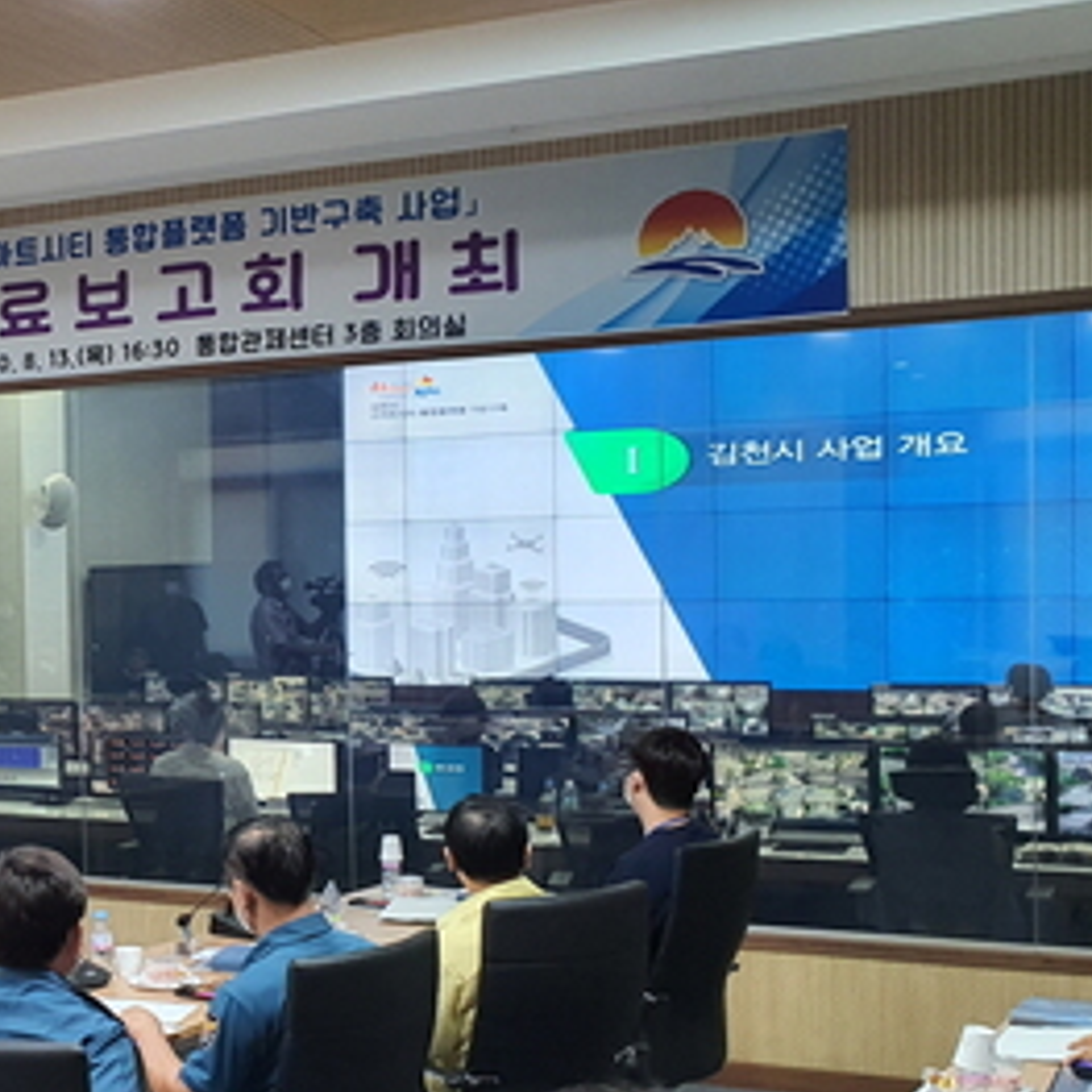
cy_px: 602
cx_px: -91
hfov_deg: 28.0
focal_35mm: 56
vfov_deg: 30.5
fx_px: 1999
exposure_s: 1/40
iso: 200
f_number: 2.4
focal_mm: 4.3
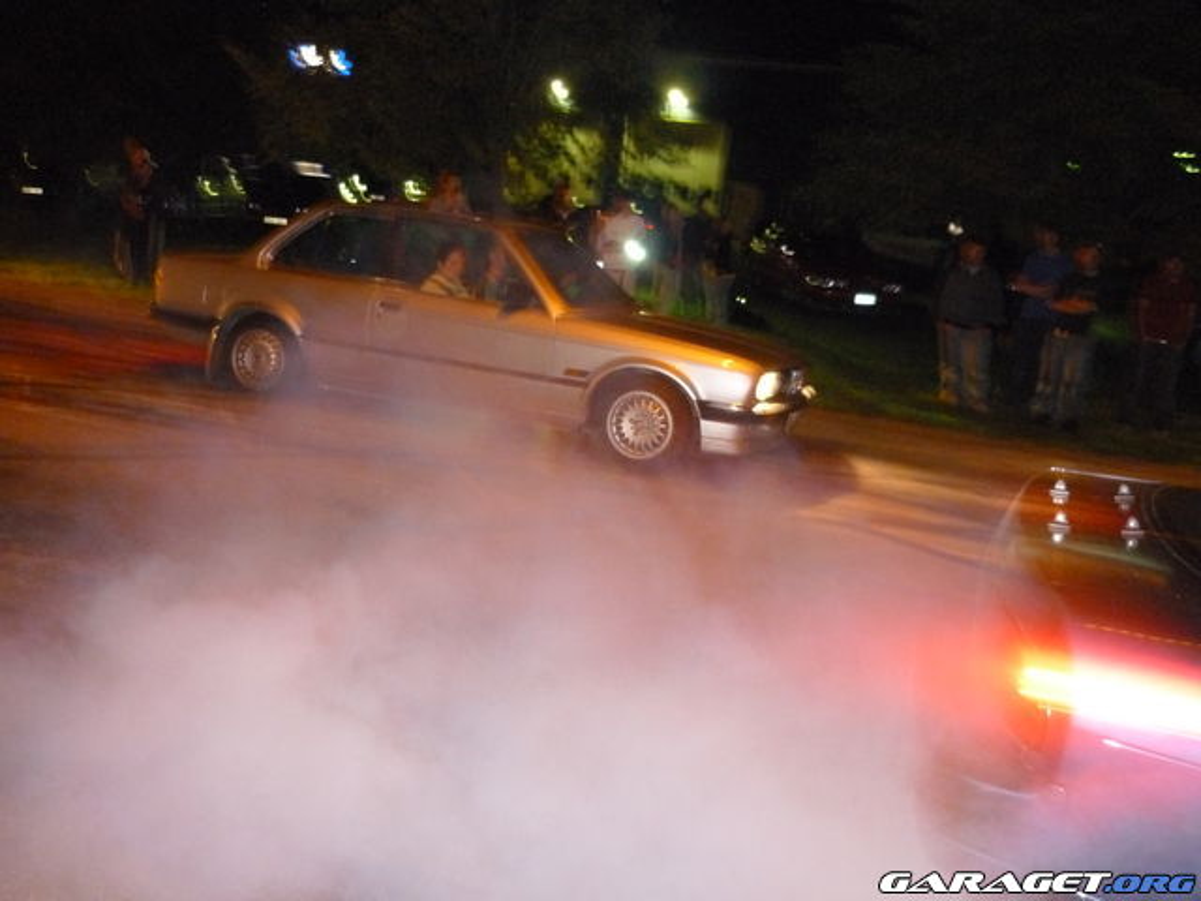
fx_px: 1145
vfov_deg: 42.9
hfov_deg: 55.4
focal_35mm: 33
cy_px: 450
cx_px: 600
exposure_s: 1/8
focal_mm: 5.5
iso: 640
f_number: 2.8
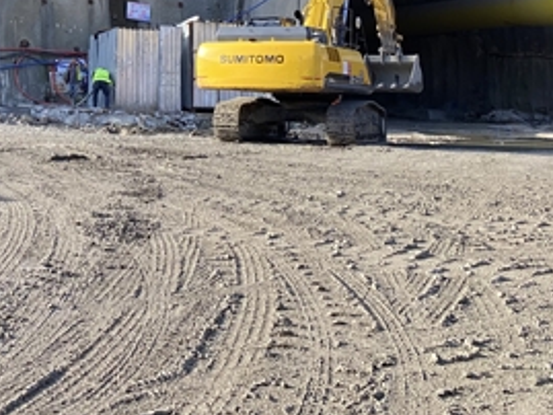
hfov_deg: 31.5
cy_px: -16
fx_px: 927
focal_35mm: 58
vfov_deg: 24.0
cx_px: 47
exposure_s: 1/446
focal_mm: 4.25
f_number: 1.8
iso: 32
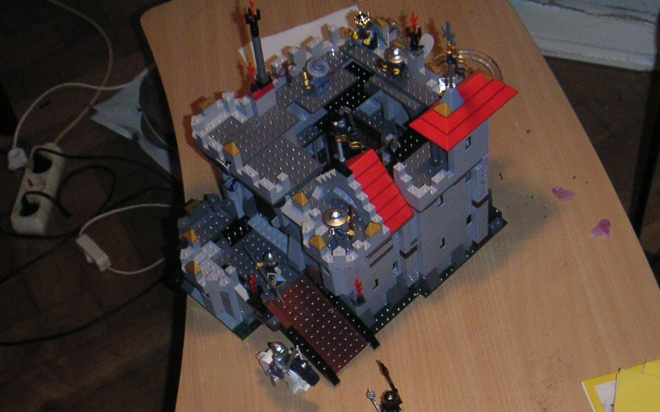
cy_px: 337
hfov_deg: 32.3
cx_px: 417
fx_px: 1133
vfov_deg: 20.4
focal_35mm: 63
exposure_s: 1/45
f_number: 2.8
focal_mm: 6
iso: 160
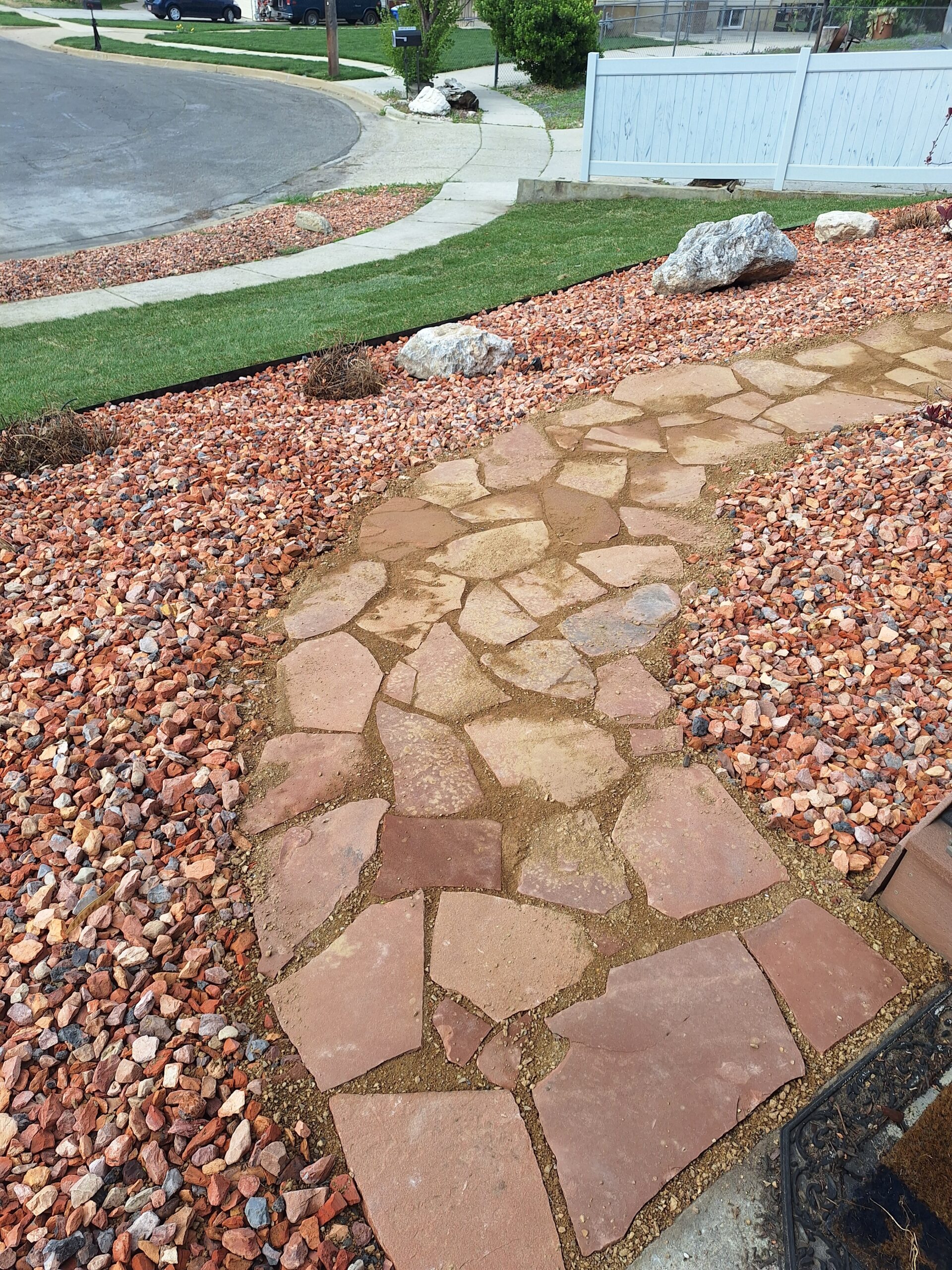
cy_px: 635
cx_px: 476
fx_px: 843
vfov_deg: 73.9
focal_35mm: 23
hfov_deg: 58.9
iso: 40
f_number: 1.8
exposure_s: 1/688
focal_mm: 5.54
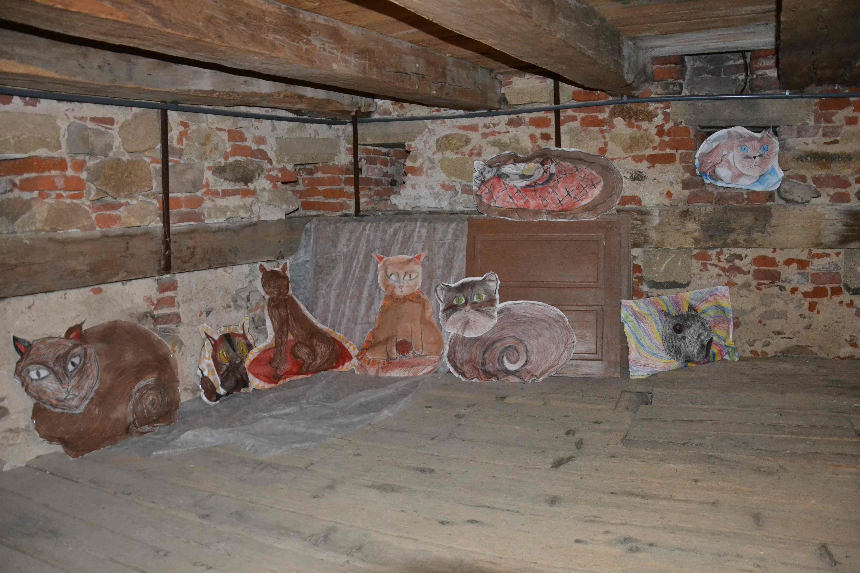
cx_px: 430
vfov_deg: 47.9
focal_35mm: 27
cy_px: 286
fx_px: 645
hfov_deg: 67.4
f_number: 3.5
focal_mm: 18
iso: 3200
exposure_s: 1/60
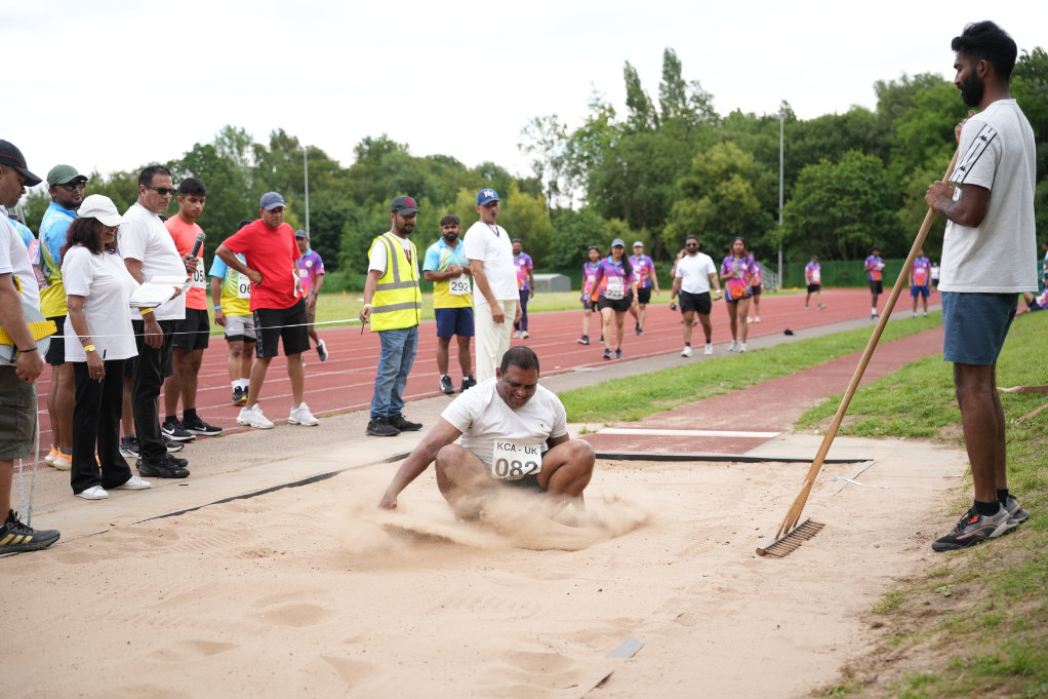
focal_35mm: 47
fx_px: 1380
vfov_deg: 28.4
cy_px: 350
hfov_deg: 41.6
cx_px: 524
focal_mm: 47.4
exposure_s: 1/1250
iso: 250
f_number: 2.8
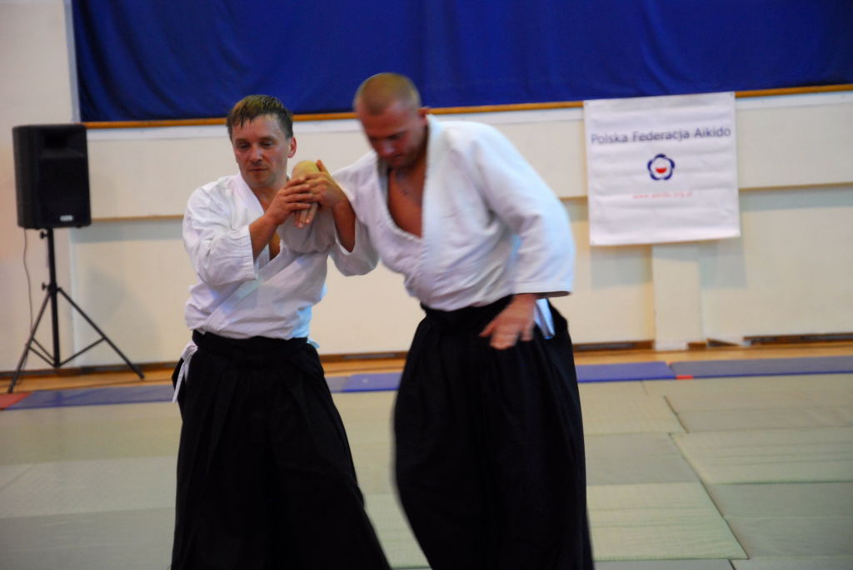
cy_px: 285
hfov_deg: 17.0
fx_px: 2846
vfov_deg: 11.4
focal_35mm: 120
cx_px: 426
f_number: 5.6
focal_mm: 80
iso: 800
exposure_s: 1/40
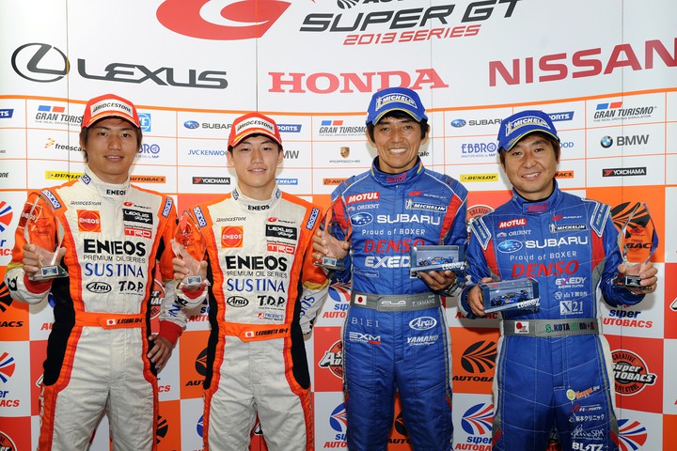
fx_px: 583
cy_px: 226
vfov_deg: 42.3
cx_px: 338
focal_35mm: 31
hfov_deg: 60.3
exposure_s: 1/60
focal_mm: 31
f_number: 5.6
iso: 400
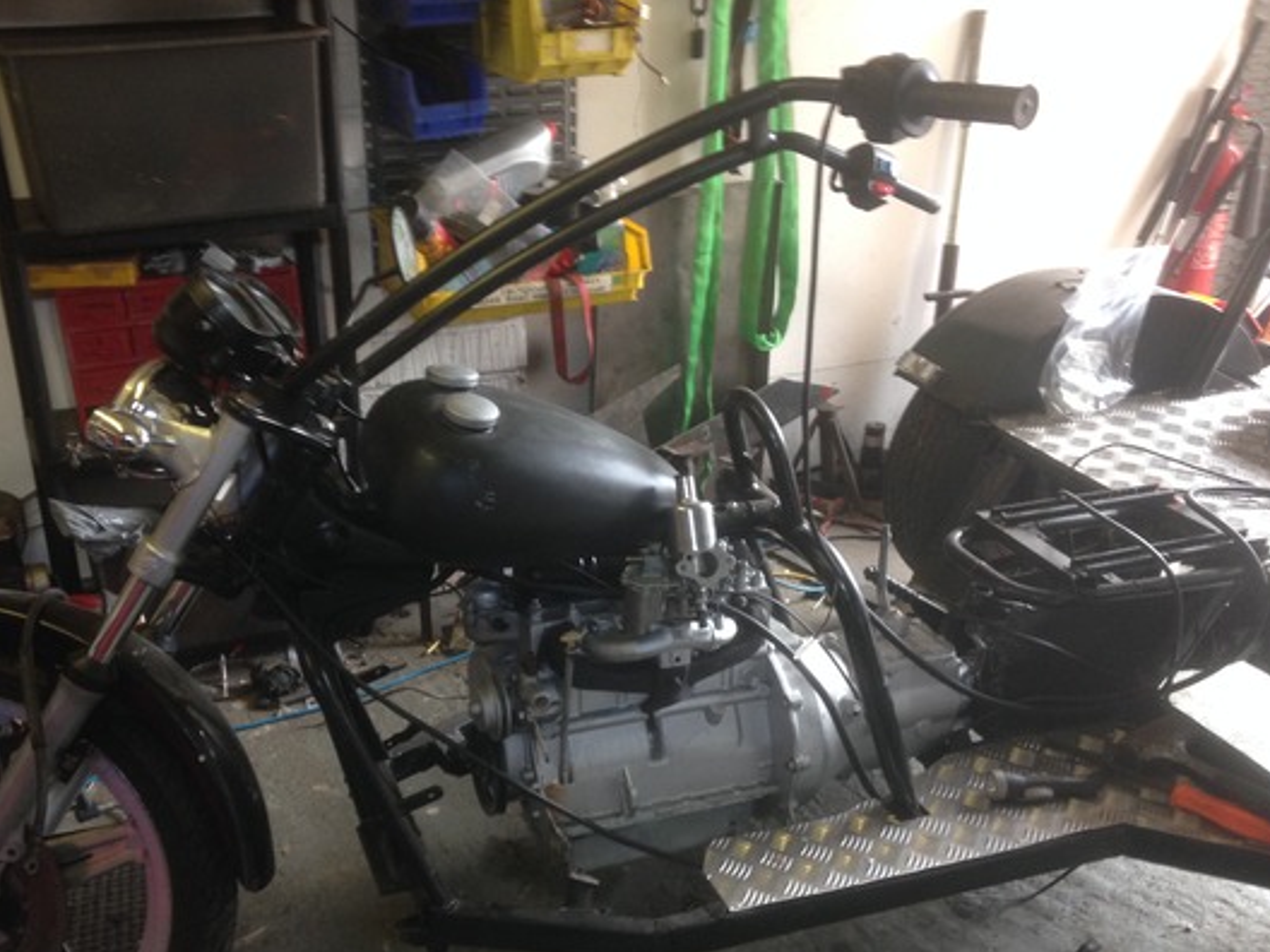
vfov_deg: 35.8
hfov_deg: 46.6
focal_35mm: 40
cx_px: 536
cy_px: 575
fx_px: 1468
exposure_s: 1/20
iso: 80
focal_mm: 4.12
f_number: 2.4
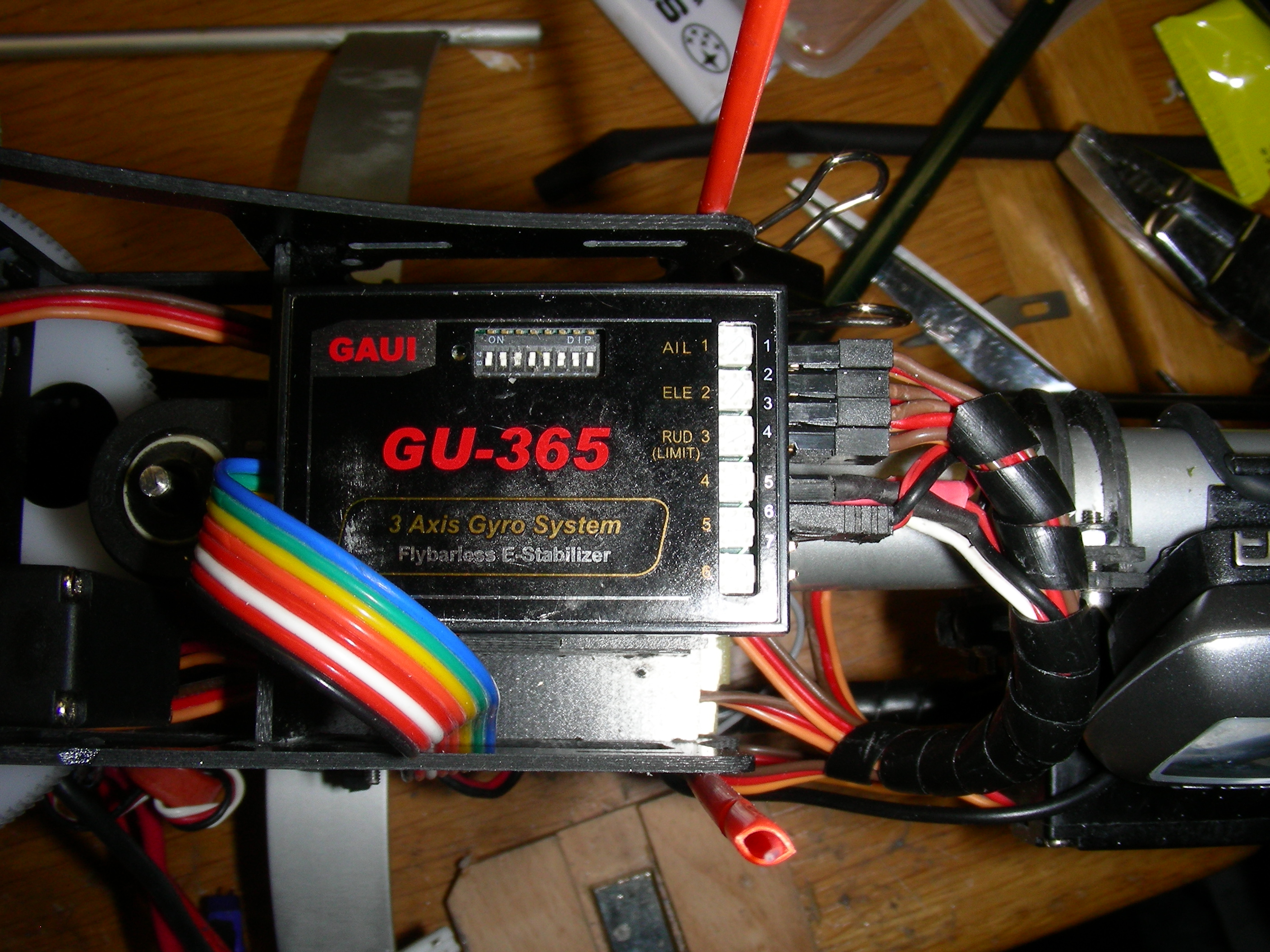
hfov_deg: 49.0
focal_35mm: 38
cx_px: 635
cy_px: 476
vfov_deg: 37.7
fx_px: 1394
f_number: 6.8
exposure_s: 1/60.1
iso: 50
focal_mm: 6.3
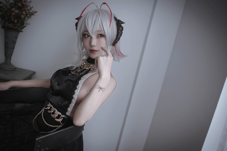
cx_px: 114
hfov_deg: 54.4
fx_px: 221
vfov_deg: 37.9
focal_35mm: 35
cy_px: 76
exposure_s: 1/125
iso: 200
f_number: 2.2
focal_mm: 35
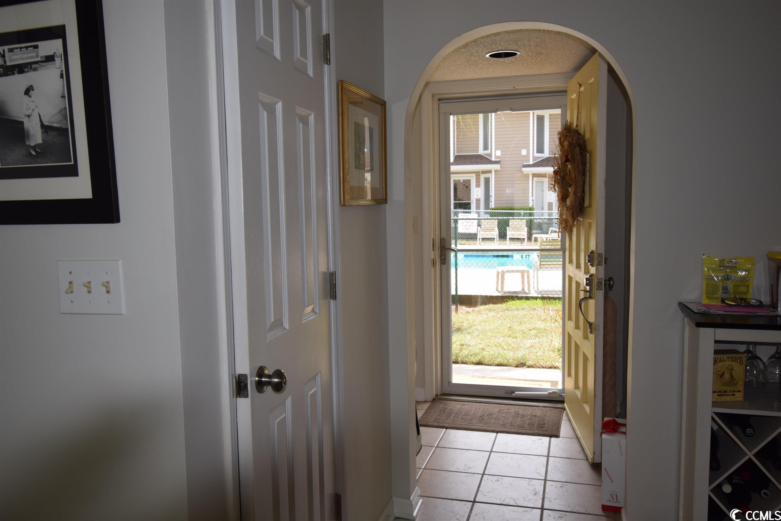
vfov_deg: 43.6
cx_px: 390
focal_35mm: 30
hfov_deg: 61.9
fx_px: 651
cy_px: 260
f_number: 5.6
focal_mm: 20
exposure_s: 1/125
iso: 140
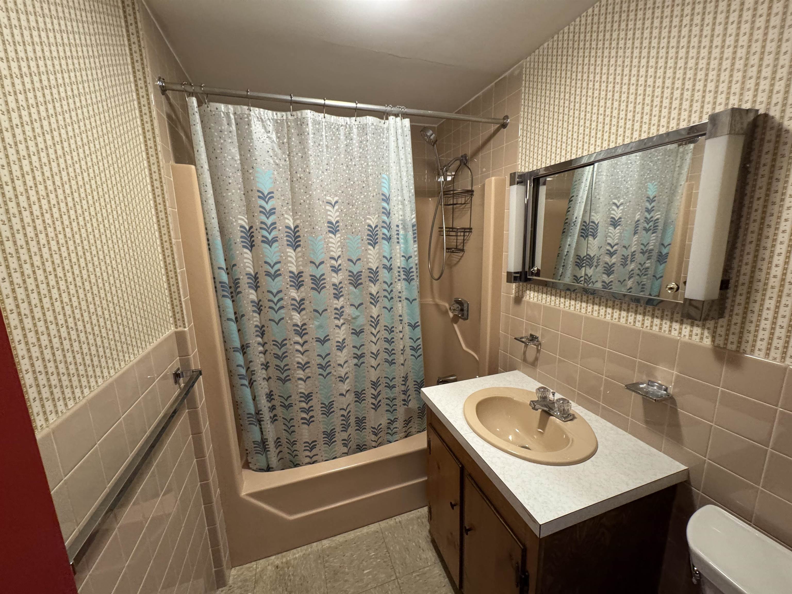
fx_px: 320
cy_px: 297
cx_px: 396
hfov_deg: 102.1
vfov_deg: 85.7
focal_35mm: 14
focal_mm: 2.22
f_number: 2.2
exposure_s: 1/60
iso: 400
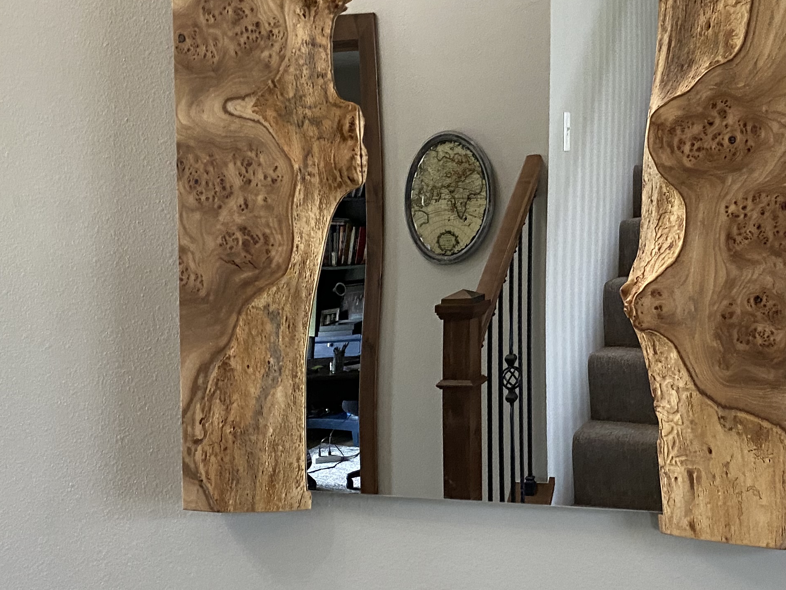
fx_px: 1249
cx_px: 544
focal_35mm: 55
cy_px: 269
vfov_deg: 26.6
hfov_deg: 34.5
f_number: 1.8
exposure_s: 1/60
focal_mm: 4.25
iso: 250
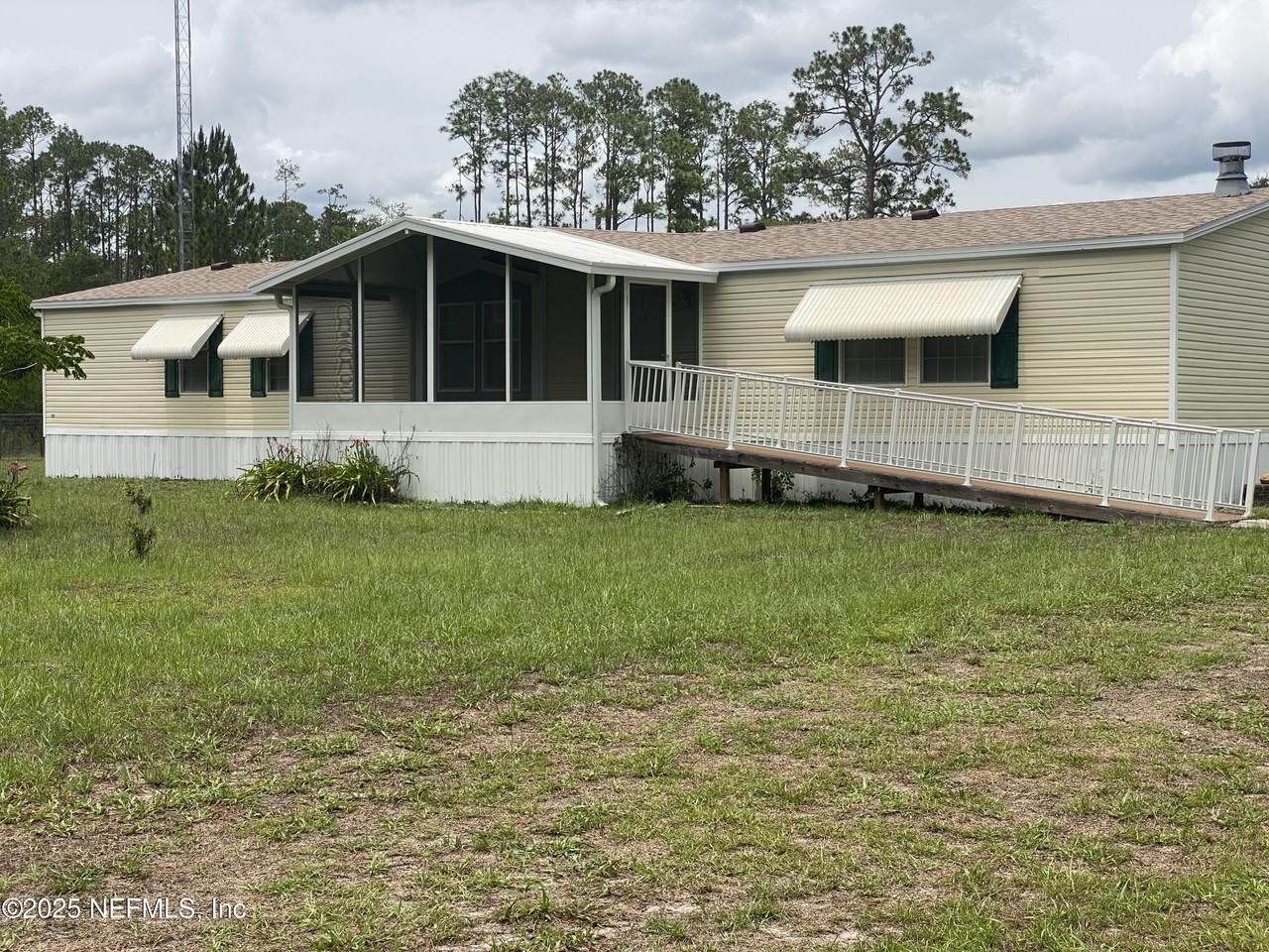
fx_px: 1906
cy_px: 476
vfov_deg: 28.0
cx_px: 634
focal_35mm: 52
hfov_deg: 36.8
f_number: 2
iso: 20
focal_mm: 6
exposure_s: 1/2398
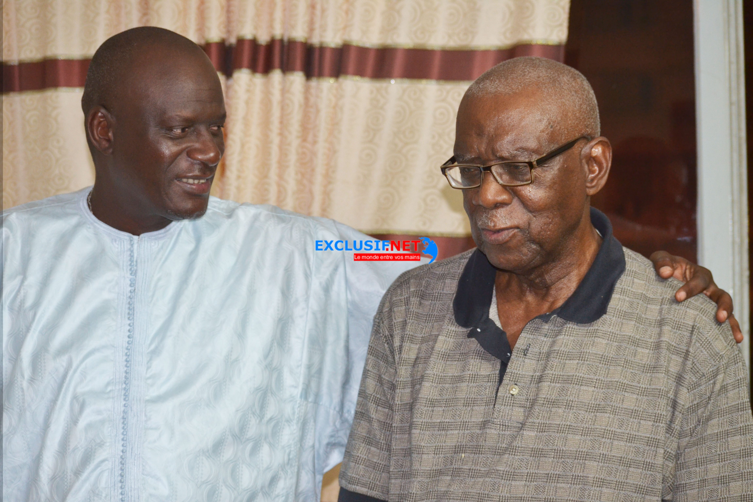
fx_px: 1725
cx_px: 376
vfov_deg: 16.6
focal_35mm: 82
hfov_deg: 24.6
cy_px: 251
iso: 800
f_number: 4
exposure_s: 1/30
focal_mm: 55
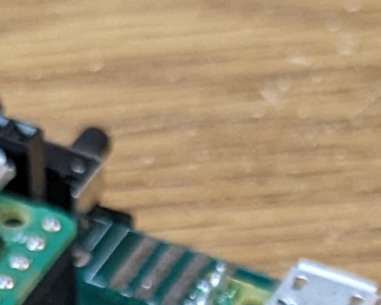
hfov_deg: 10.2
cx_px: 168
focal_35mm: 190
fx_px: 2142
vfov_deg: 7.5
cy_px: 783
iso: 171
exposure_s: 1/50
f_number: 1.73
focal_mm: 4.38
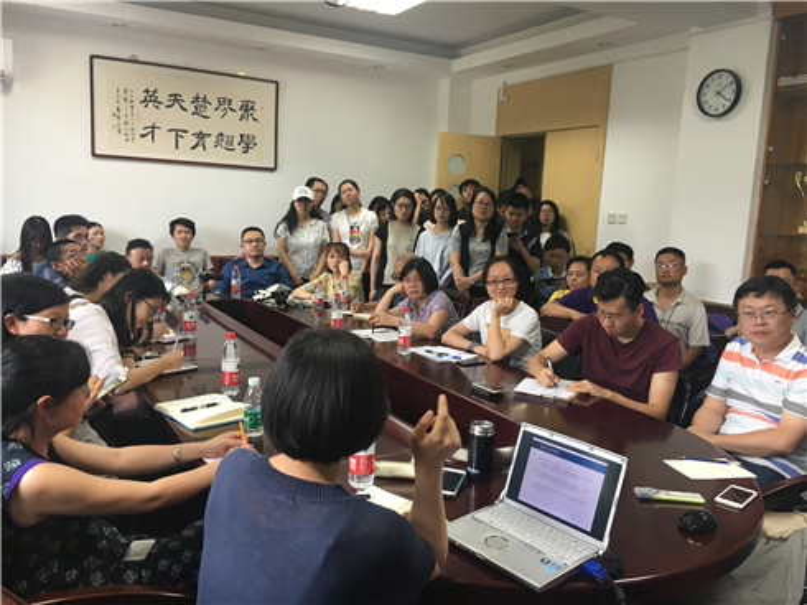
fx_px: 676
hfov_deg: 61.7
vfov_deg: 48.2
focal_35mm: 29
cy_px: 302
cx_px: 404
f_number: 2.2
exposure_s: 1/33
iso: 80
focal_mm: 4.15
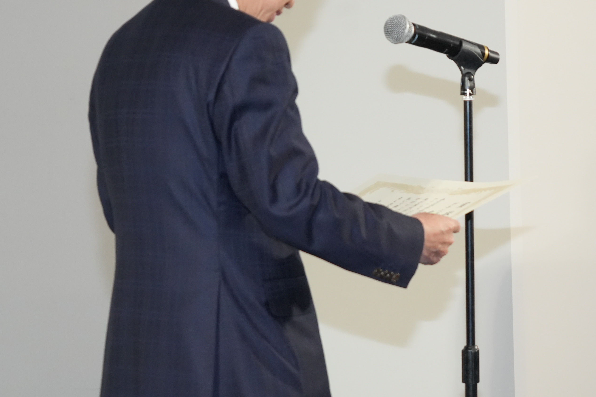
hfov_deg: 16.1
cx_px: 532
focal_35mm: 126
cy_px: 125
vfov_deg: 10.9
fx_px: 2086
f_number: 5.6
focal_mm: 69
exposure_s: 1/250
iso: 3200
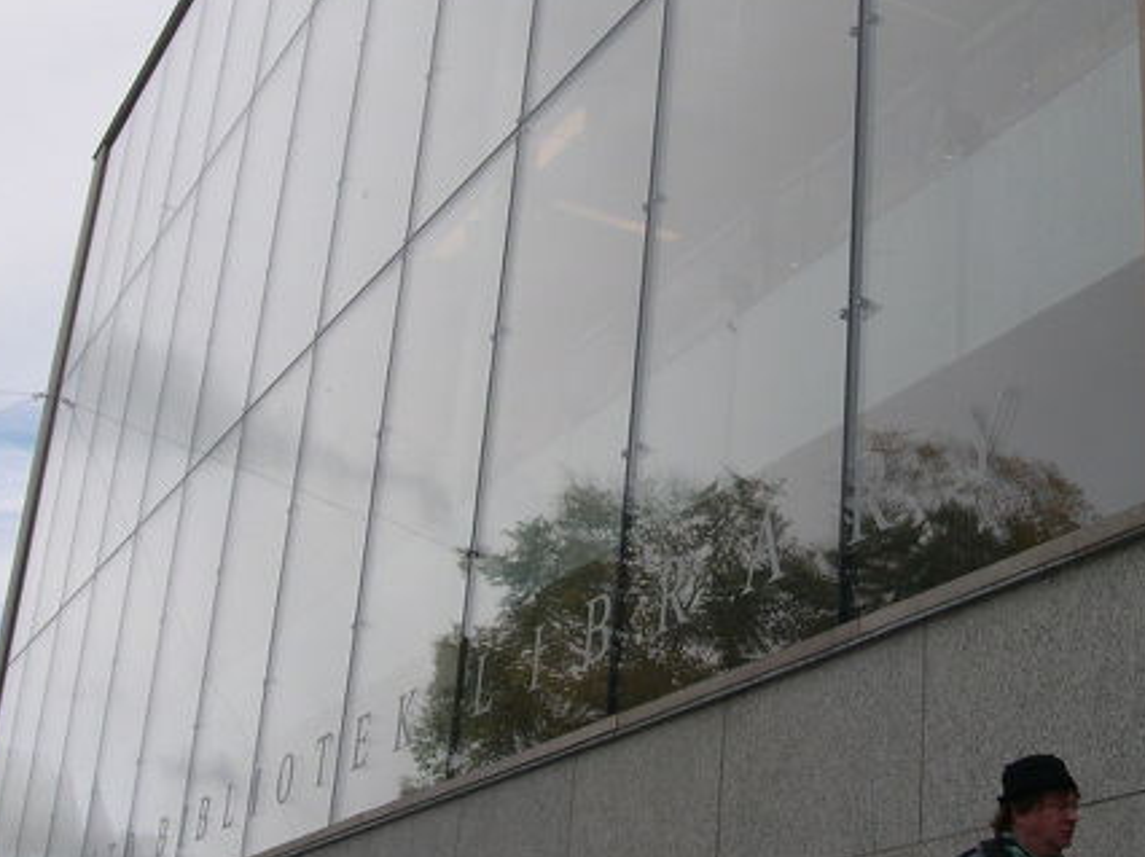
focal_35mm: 58
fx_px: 1917
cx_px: 707
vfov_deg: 25.2
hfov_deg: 33.1
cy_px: 337
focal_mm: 8
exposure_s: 1/168
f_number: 7.6
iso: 100
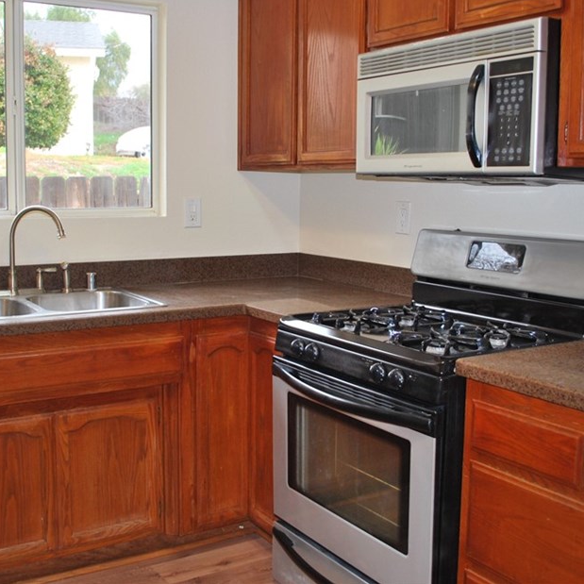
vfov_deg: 43.8
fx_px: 725
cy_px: 262
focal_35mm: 38
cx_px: 297
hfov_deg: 43.9
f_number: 3.5
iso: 200
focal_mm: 18
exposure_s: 1/60
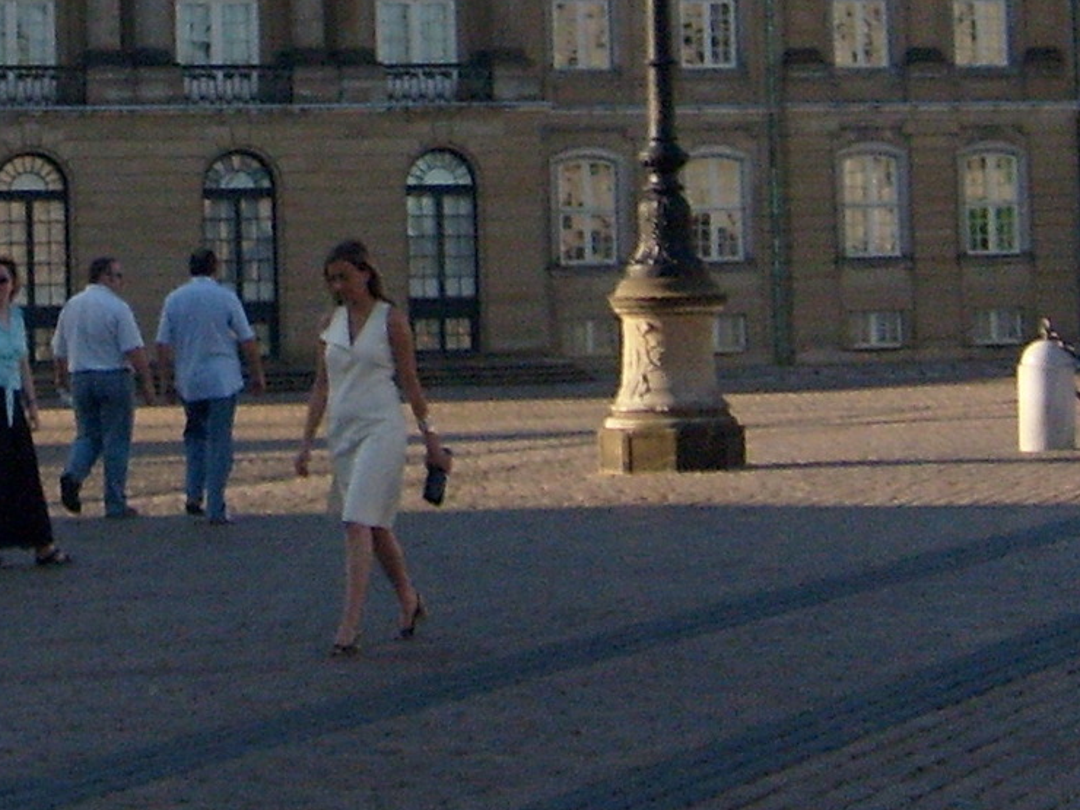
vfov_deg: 12.0
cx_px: 54
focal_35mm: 121
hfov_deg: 16.0
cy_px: -98
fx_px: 3775
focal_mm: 5.8
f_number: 7.1
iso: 80
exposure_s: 1/180
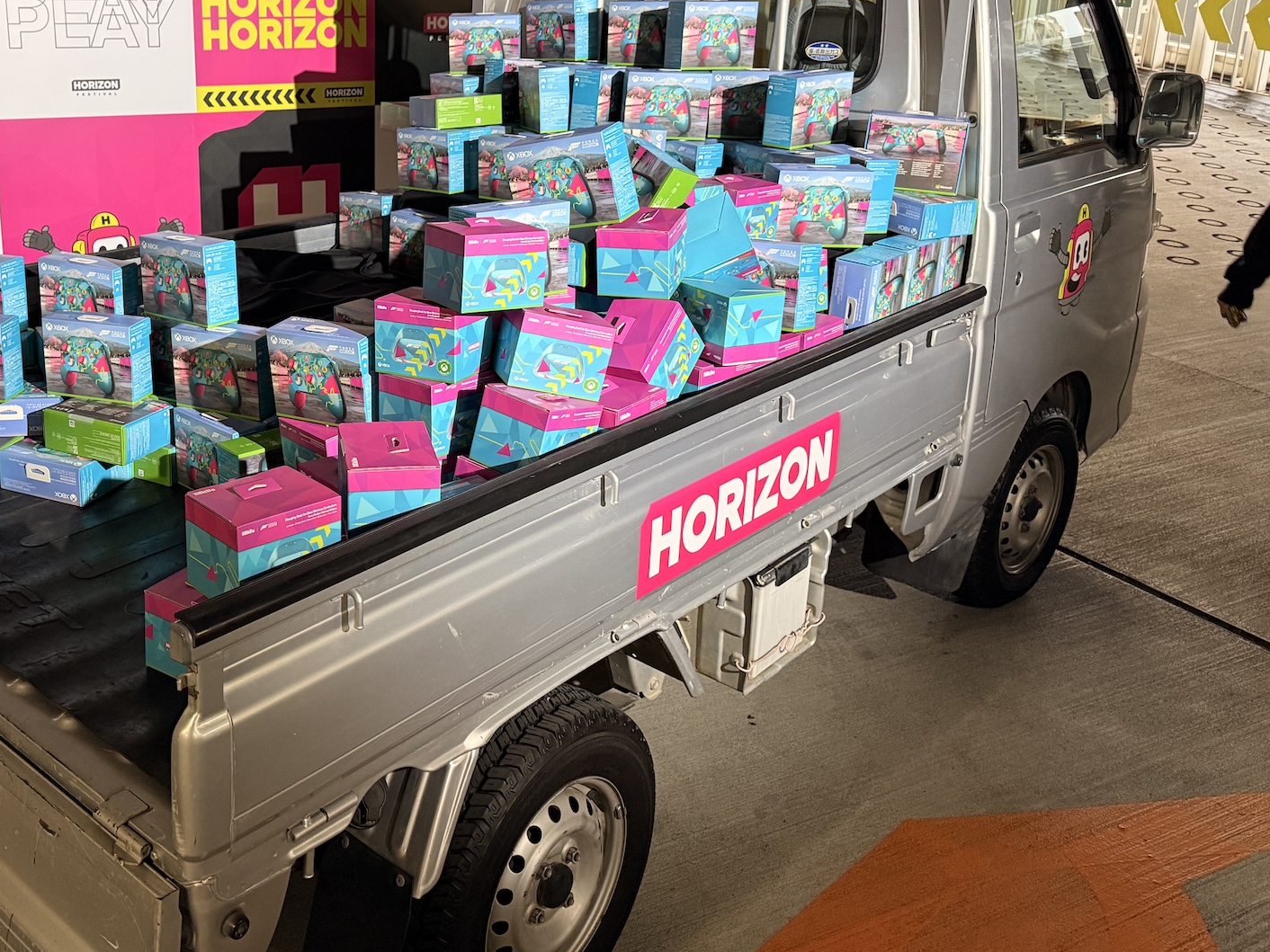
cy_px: 296
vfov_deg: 41.1
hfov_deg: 52.4
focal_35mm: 34
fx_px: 1247
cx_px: 373
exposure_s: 1/50
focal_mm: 6.76
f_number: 1.78
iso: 320
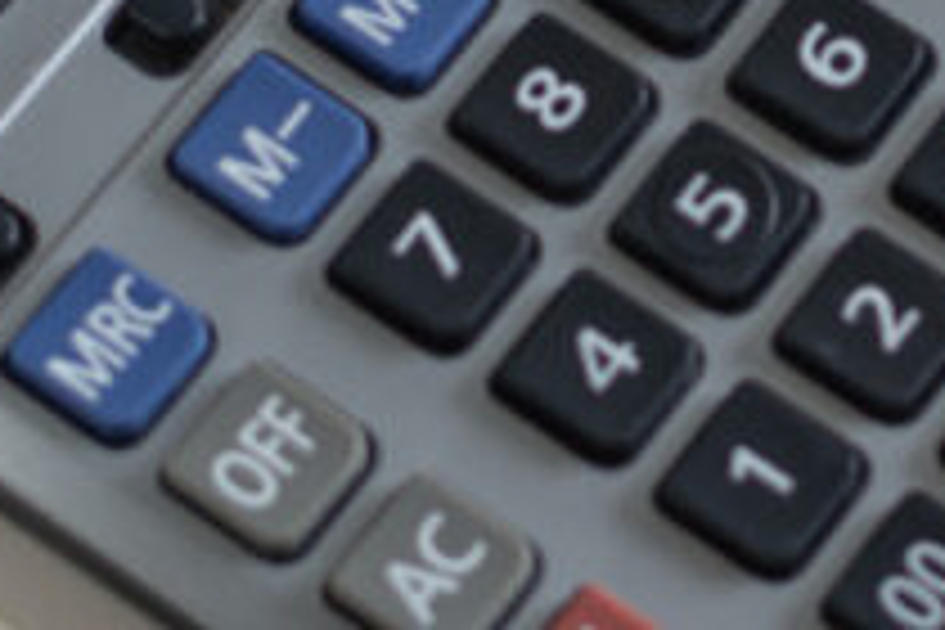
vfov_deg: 6.1
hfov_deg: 9.3
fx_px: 5801
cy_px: -400
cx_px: 940
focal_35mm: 221
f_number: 3.2
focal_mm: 58
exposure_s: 1/100
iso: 100
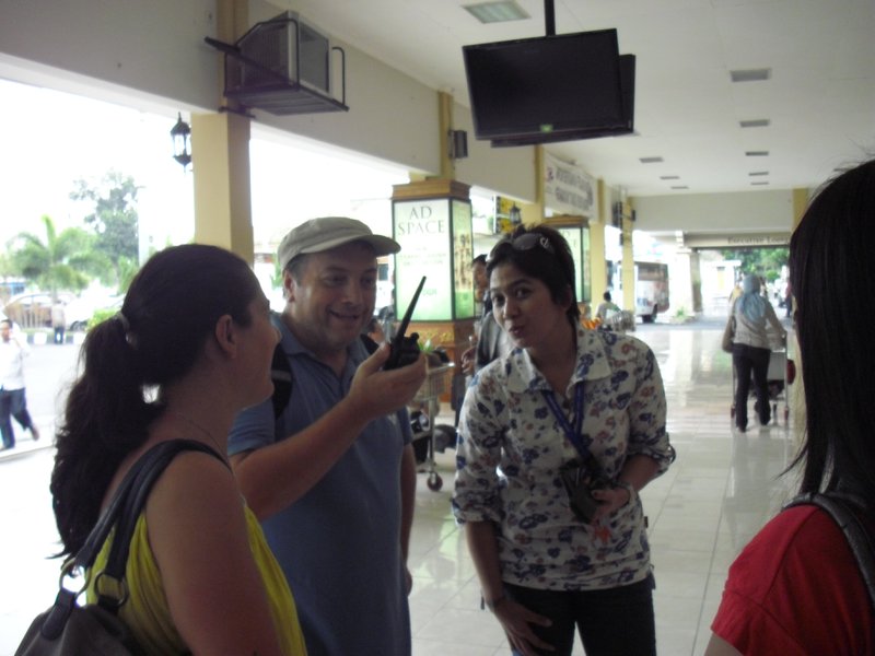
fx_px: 961
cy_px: 328
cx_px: 438
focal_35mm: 38
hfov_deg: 49.0
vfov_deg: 37.7
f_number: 2.8
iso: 200
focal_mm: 6.2
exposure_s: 1/80
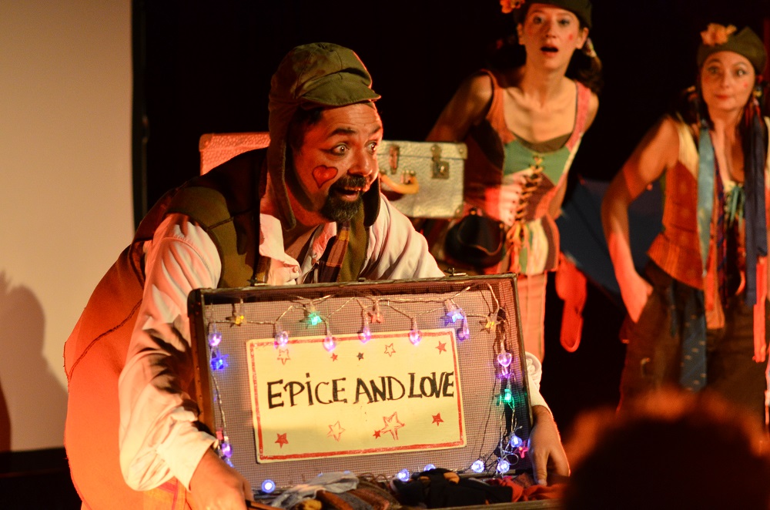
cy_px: 255
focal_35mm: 158
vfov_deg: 8.7
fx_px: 3361
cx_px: 385
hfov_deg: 13.1
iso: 1250
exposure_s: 1/200
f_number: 2.8
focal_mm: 105
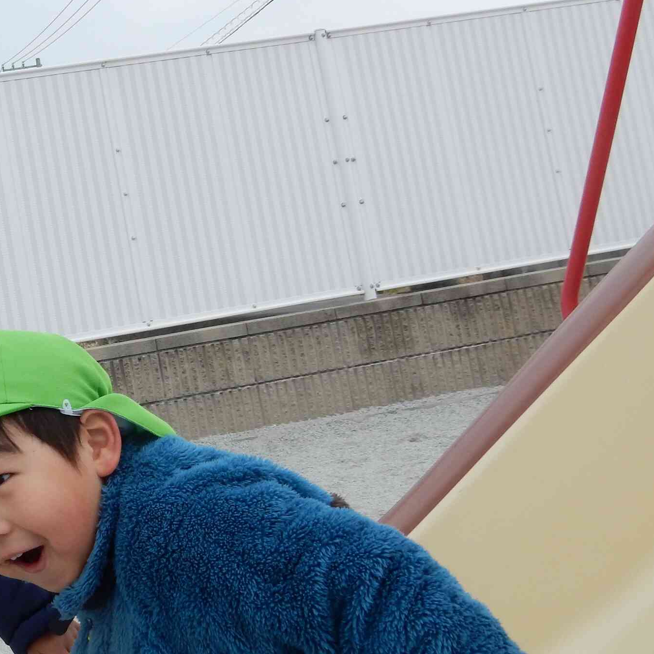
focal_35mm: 49
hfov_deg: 31.3
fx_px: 1047
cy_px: 237
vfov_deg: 34.5
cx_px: -40
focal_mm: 4.5
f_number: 3.7
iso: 125
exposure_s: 1/800
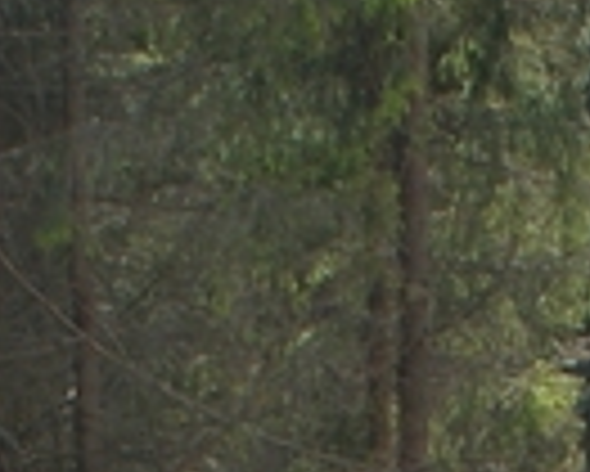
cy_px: 1661
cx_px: 1085
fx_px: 6291
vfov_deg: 4.1
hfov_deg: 5.3
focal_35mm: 360
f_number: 9
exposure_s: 1/125
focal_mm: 28
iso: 100
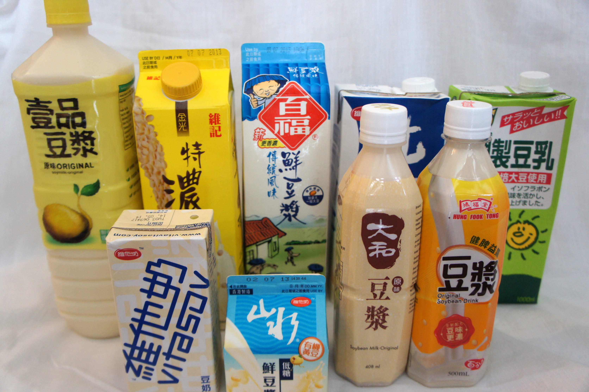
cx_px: 294
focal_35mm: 32
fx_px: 515
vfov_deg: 41.6
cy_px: 196
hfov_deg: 59.5
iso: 640
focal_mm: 21
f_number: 4
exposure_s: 1/40
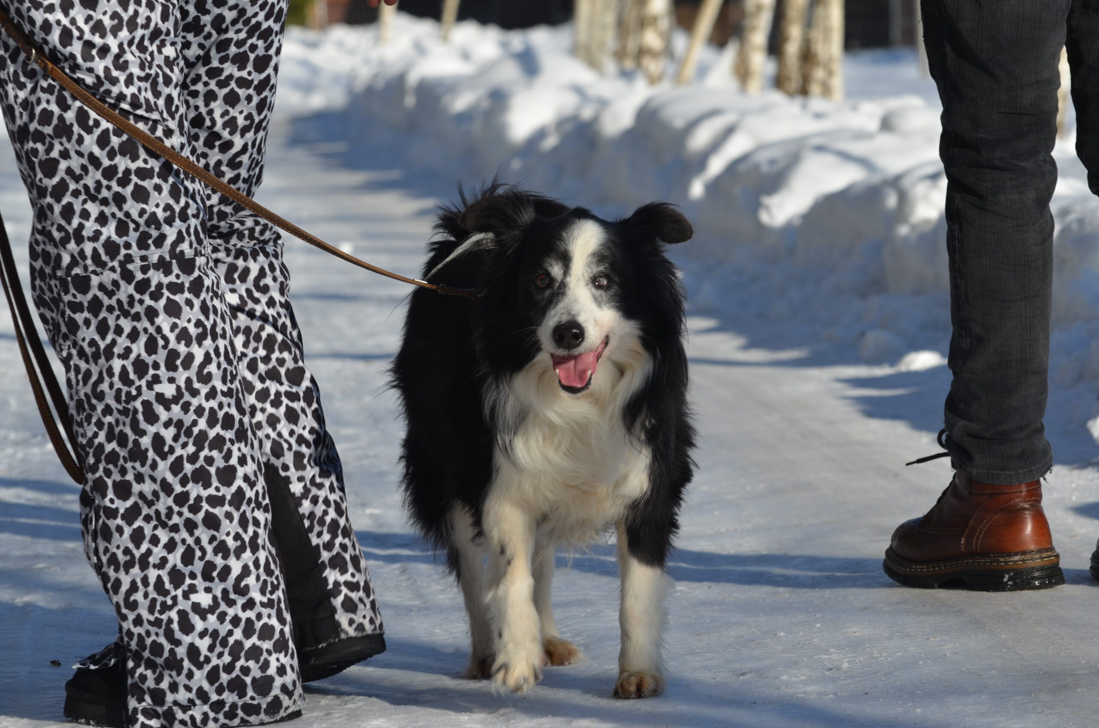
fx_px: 6170
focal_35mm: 202
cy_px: 364
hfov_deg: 10.2
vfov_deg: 6.8
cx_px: 550
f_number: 8
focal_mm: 135
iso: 100
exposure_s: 1/250
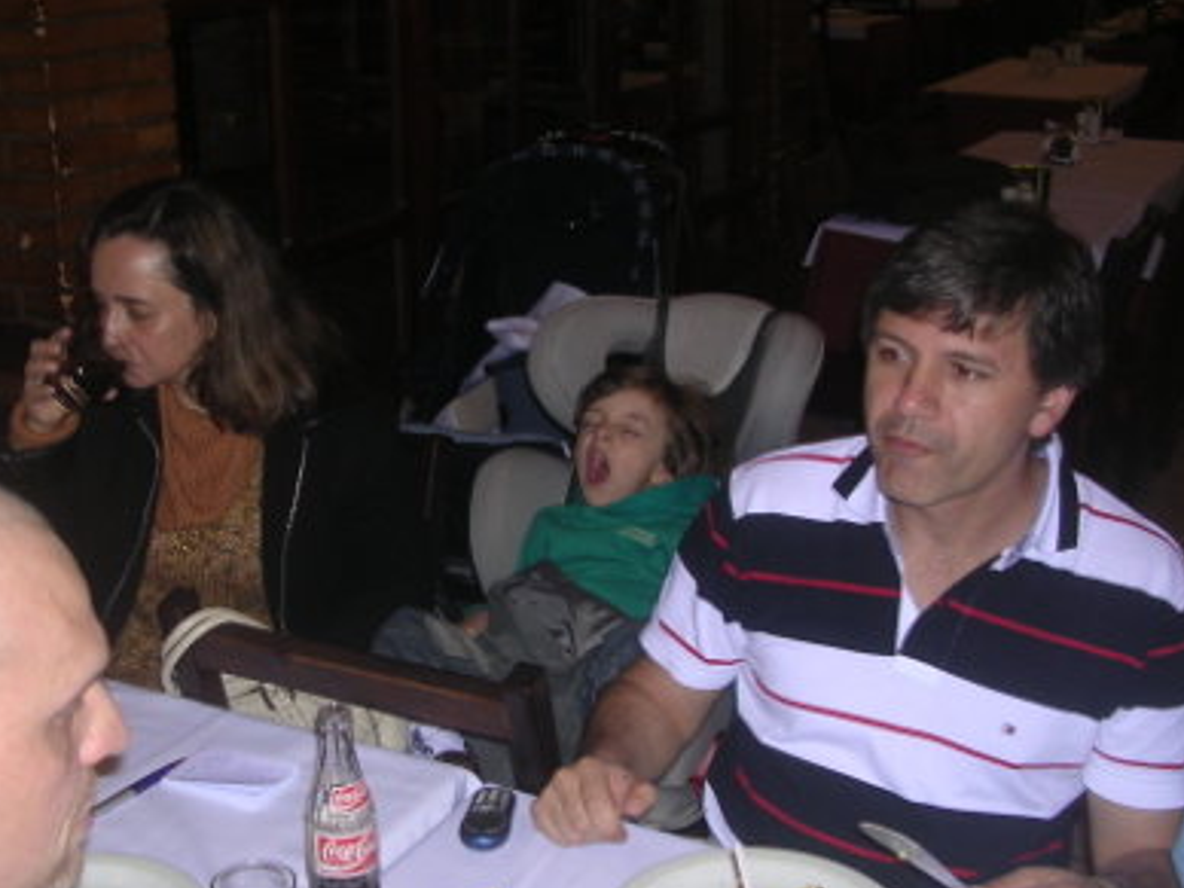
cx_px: 446
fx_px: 1676
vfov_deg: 29.7
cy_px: 468
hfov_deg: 38.7
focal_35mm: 49
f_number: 2.8
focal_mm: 5.8
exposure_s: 1/60.1
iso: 116
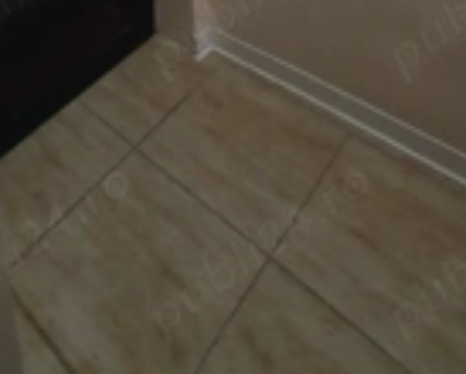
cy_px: -214
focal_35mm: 37
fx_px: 511
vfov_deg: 26.3
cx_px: 139
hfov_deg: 47.8
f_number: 2.2
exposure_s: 1/33
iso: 320
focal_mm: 1.8
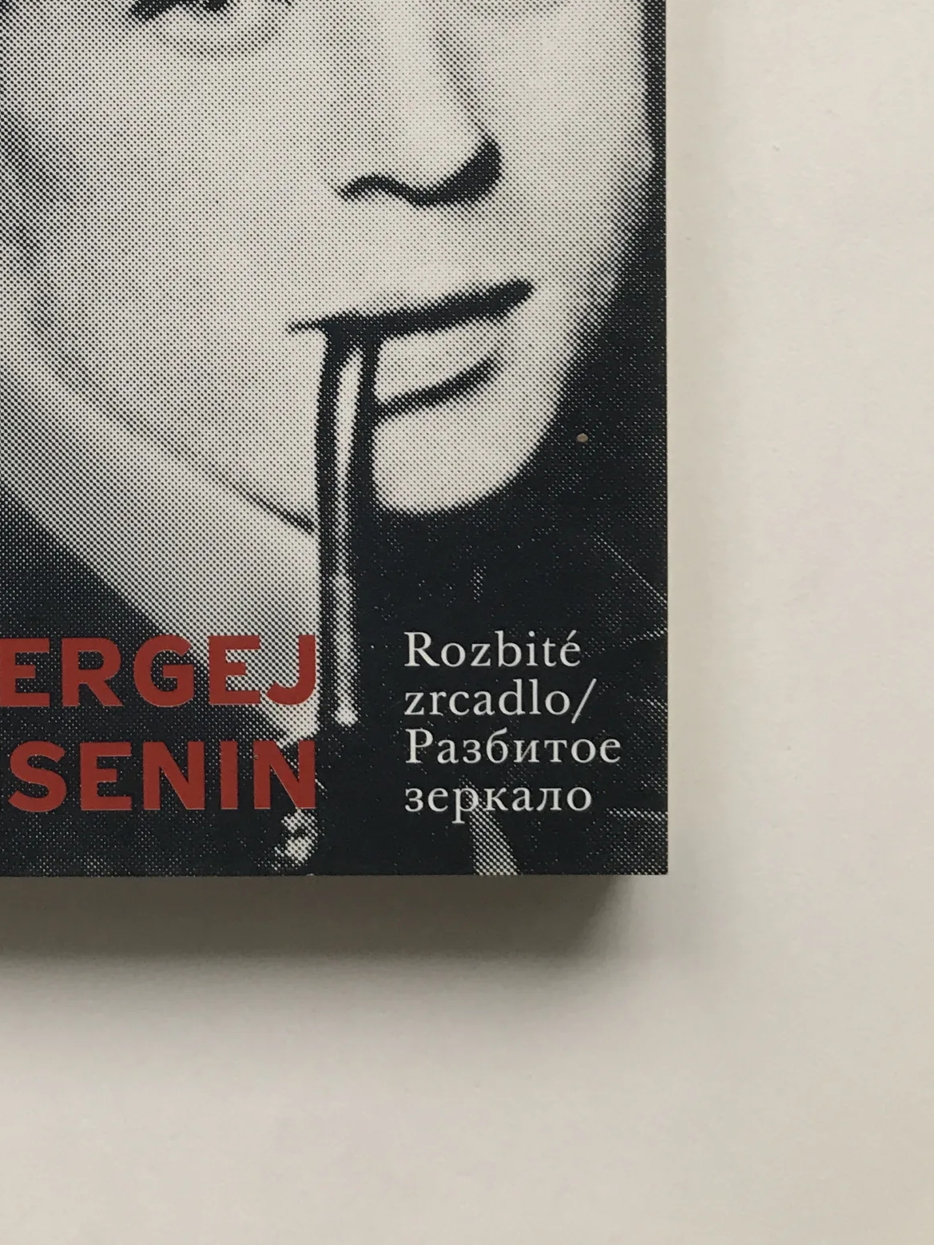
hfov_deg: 30.8
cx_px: 189
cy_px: 225
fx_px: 1654
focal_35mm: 46
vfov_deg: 39.4
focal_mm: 3.99
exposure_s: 1/33
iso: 25
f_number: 1.8
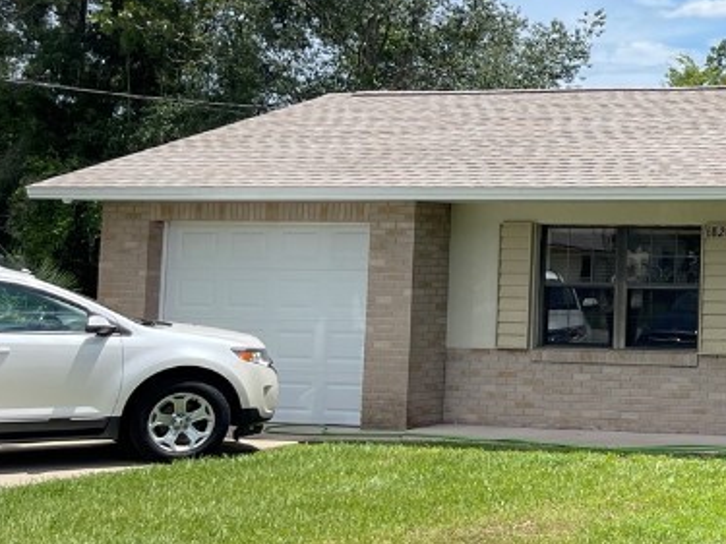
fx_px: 1489
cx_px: 978
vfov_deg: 20.6
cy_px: 157
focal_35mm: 71
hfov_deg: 23.7
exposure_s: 1/3448
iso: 32
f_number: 1.6
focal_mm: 5.1
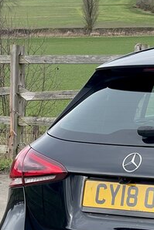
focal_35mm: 145
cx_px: 285
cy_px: 184
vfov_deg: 14.1
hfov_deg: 9.0
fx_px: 929
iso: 25
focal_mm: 6
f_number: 2
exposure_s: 1/126
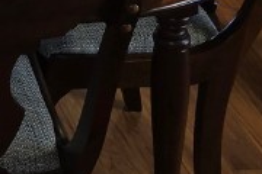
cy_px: -225
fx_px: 990
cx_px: -233
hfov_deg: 13.3
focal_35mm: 136
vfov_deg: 9.2
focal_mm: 6.3
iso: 125
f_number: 1.7
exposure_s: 1/60
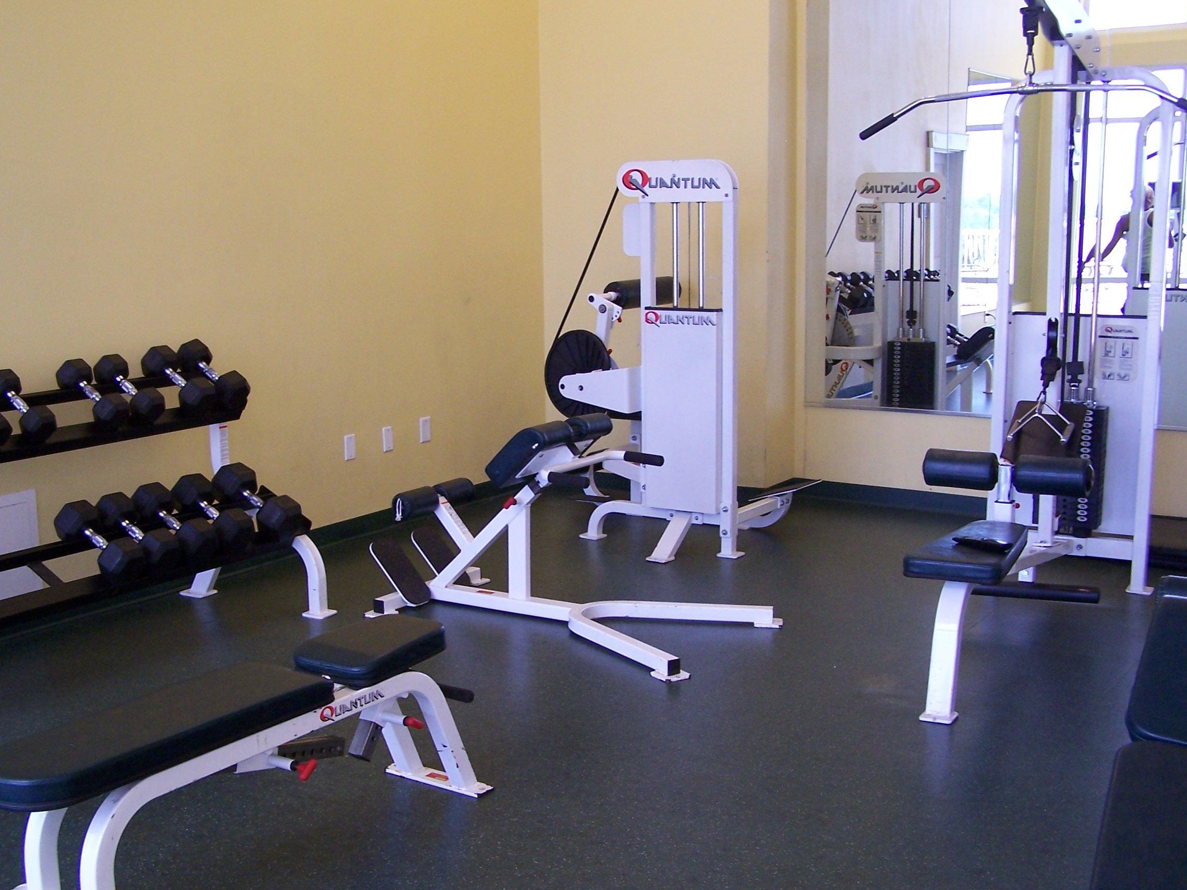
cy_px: 435
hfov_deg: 43.8
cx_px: 563
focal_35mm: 43
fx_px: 1474
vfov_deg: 33.6
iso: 140
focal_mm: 6.3
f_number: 2.8
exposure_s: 1/25
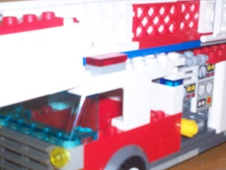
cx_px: 142
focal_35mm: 82
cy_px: 106
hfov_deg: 23.8
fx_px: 536
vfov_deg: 18.0
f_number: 4.5
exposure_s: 1/240
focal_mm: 6
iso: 140
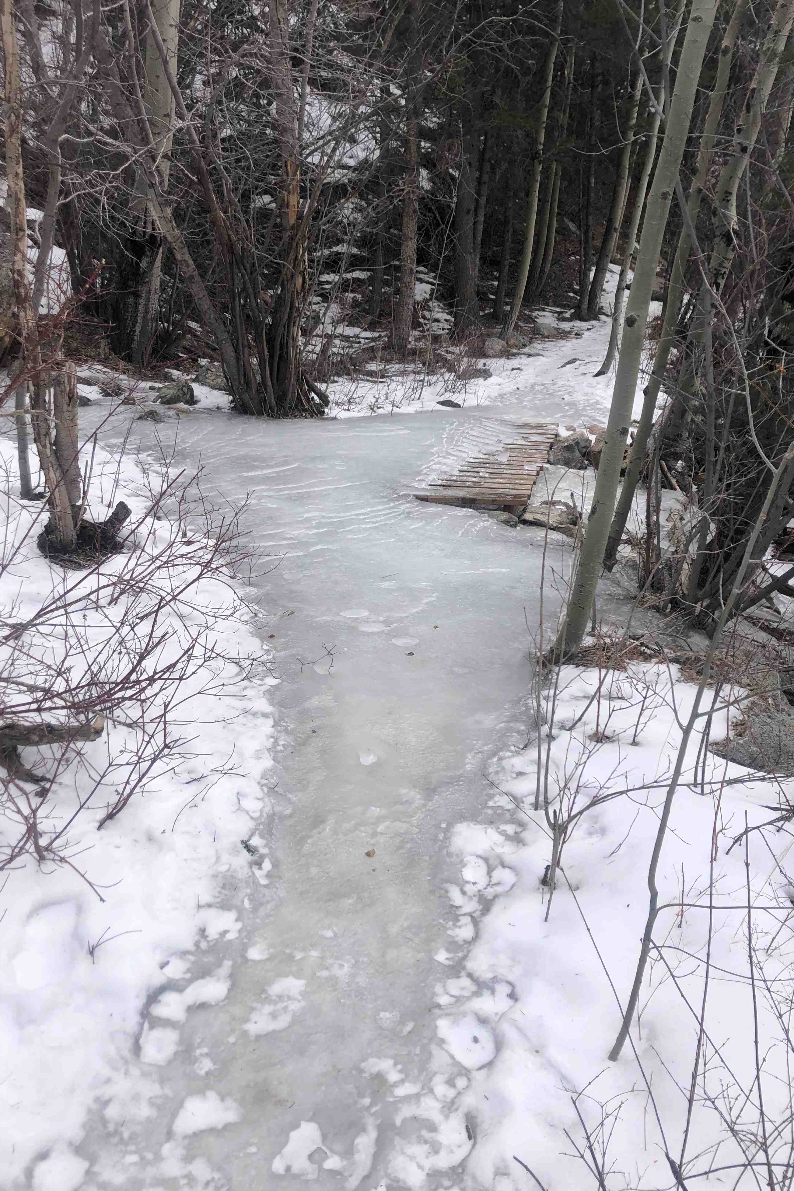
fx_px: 993
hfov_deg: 43.6
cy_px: 603
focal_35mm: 30
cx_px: 366
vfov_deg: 61.9
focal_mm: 3.99
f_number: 1.8
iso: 20
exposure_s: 1/704
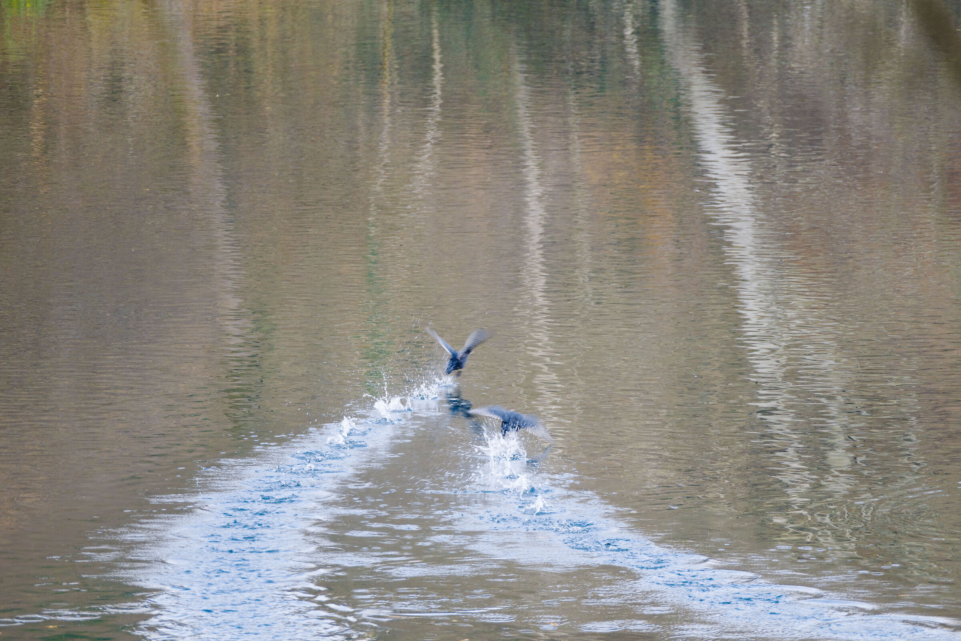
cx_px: 480
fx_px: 10677
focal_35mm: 400
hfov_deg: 5.2
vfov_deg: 3.4
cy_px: 320
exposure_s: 1/100
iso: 640
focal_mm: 400
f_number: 8
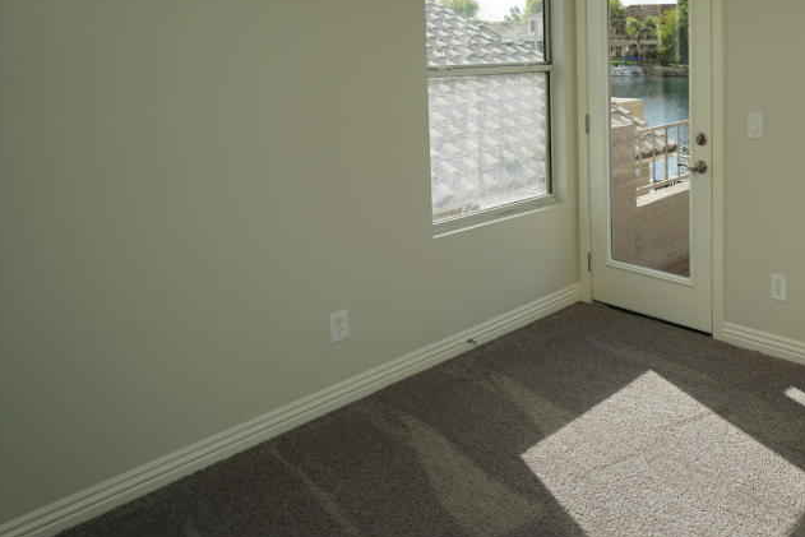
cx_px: 666
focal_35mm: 31
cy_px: 85
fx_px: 693
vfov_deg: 40.1
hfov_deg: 55.2
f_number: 4
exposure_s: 1/160
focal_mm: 17
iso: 100
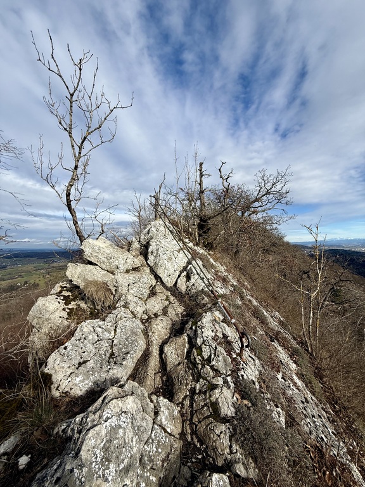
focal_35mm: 14
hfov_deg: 85.7
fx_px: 197
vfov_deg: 102.1
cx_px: 182
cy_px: 244
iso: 50
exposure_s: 1/2165
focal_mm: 2.22
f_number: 2.2
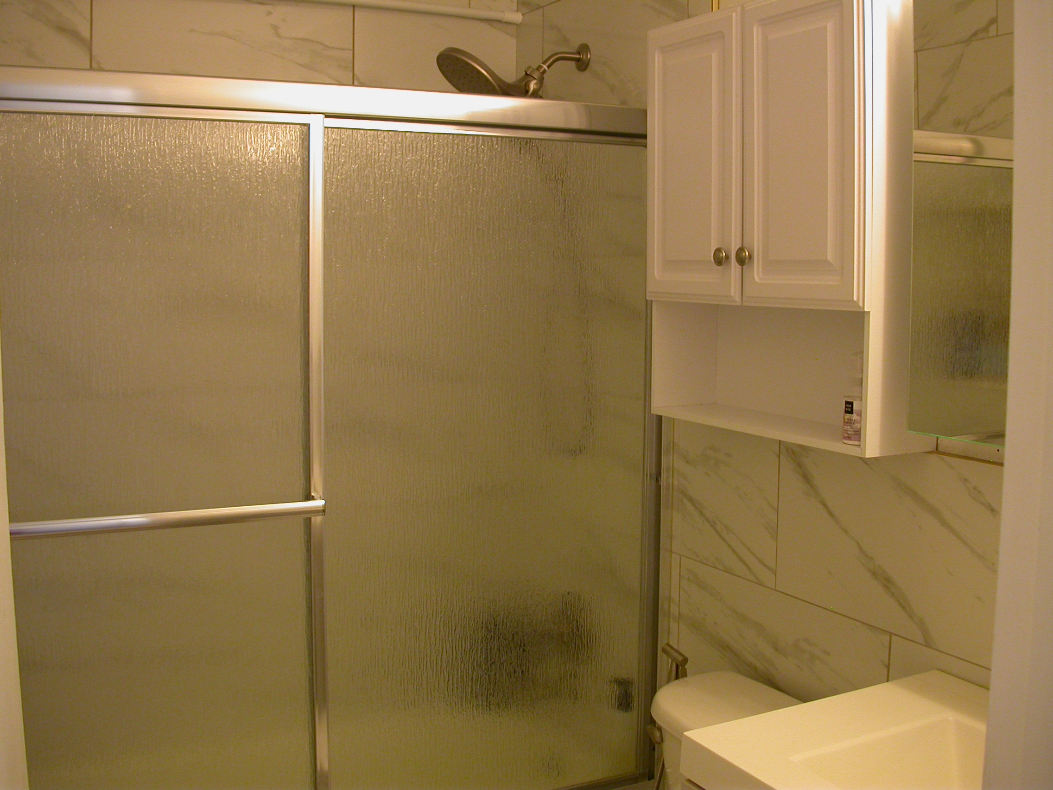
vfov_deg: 37.7
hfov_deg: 49.0
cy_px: 395
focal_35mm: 38
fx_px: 1156
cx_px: 526
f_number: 2.6
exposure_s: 1/20.2
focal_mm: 7.85
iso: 100
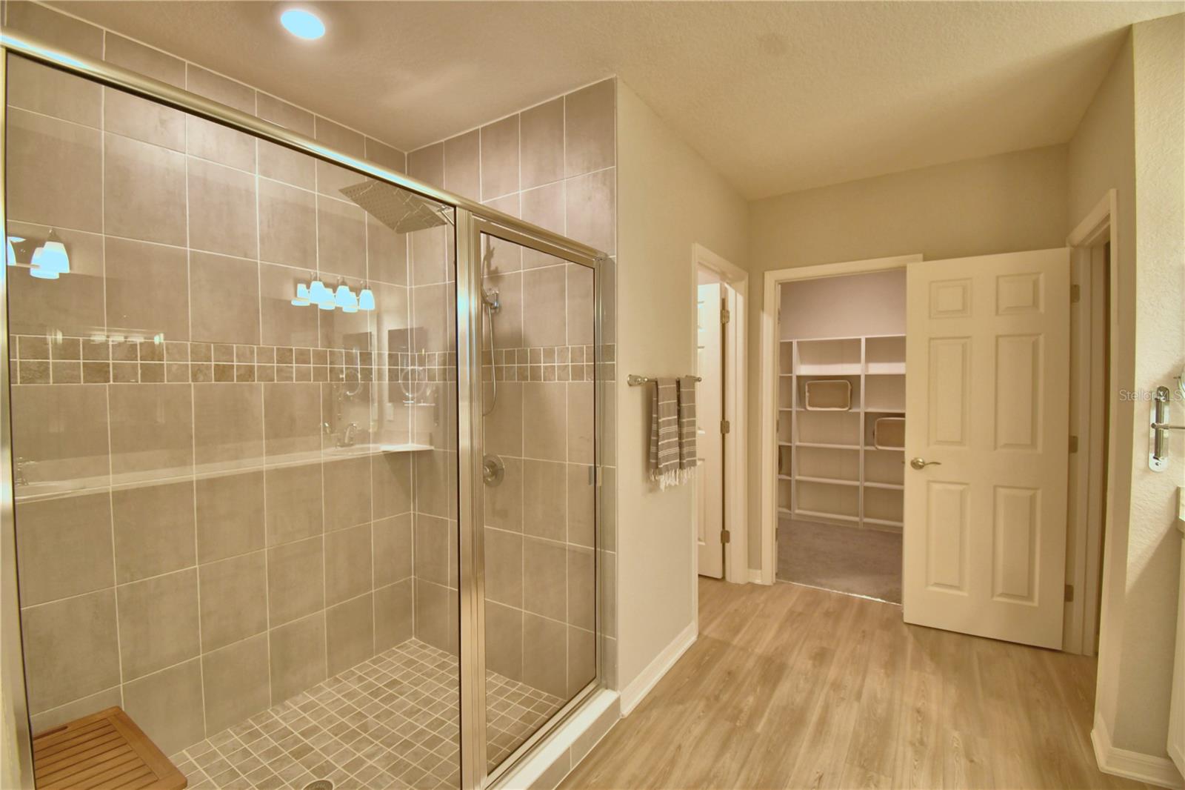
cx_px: 592
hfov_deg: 100.4
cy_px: 395
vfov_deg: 77.3
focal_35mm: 15
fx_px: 494
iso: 450
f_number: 4.5
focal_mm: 10
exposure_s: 1/30
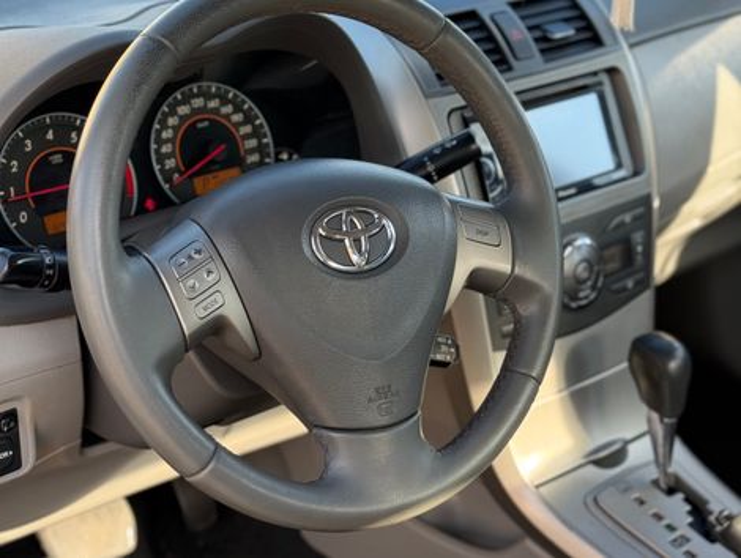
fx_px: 1029
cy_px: 279
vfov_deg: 30.3
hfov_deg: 39.6
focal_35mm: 48
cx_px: 370
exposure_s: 1/460
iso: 80
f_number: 1.78
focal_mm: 6.76
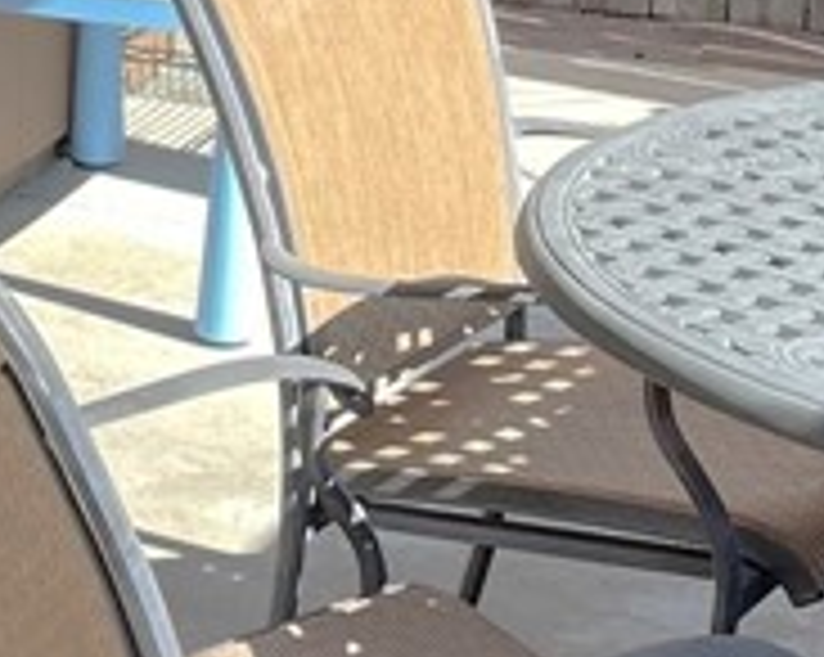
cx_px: -18
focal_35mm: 142
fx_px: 3459
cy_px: -27
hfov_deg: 13.4
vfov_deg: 10.7
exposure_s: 1/332
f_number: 1.6
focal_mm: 5.1
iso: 50
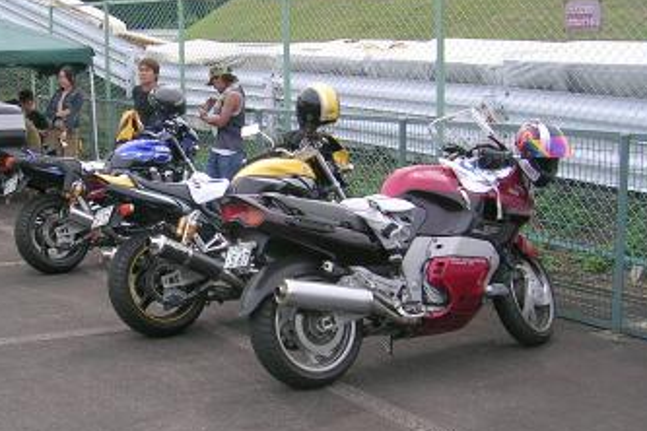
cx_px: 177
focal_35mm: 56
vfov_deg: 24.2
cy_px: 225
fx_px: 1006
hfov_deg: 35.0
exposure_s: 1/231
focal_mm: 5.4
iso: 50
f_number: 4.8
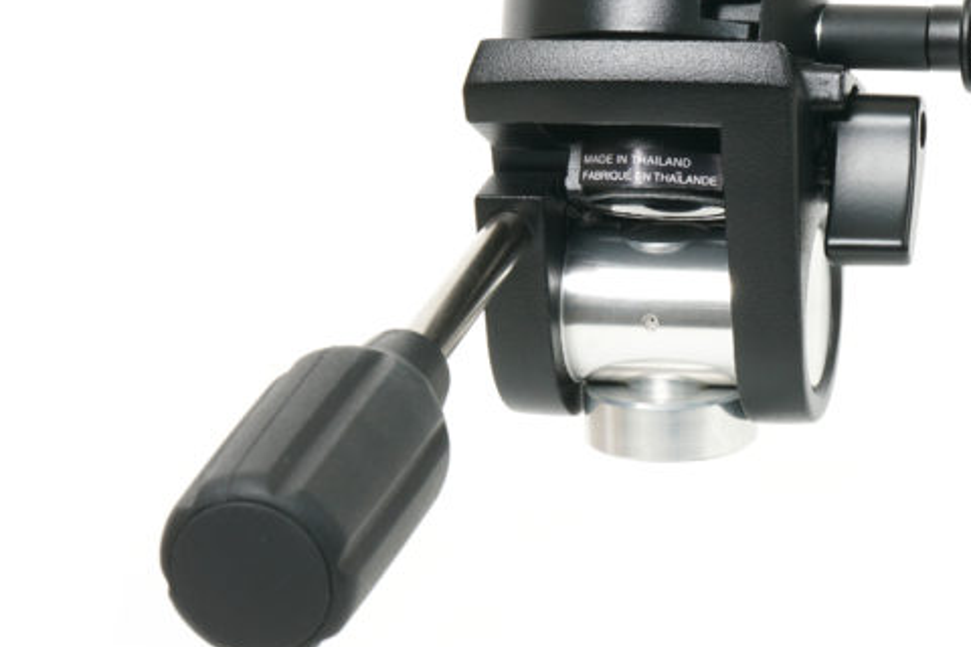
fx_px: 3371
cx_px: 647
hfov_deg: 16.4
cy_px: 208
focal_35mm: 125
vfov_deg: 11.0
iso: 200
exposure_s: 1/4
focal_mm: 50
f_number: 16
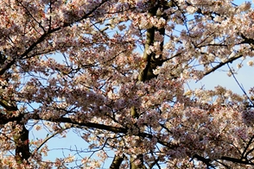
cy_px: 217
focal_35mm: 299
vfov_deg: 4.6
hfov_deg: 6.9
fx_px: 2109
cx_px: 268
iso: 100
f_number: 8
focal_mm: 110
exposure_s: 1/200
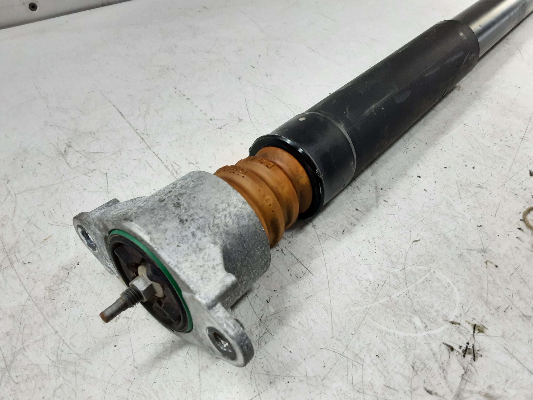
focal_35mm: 27
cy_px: 200
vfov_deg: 51.4
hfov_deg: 65.3
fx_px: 416
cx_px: 266
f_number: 1.9
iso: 80
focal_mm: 2.91
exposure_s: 1/50
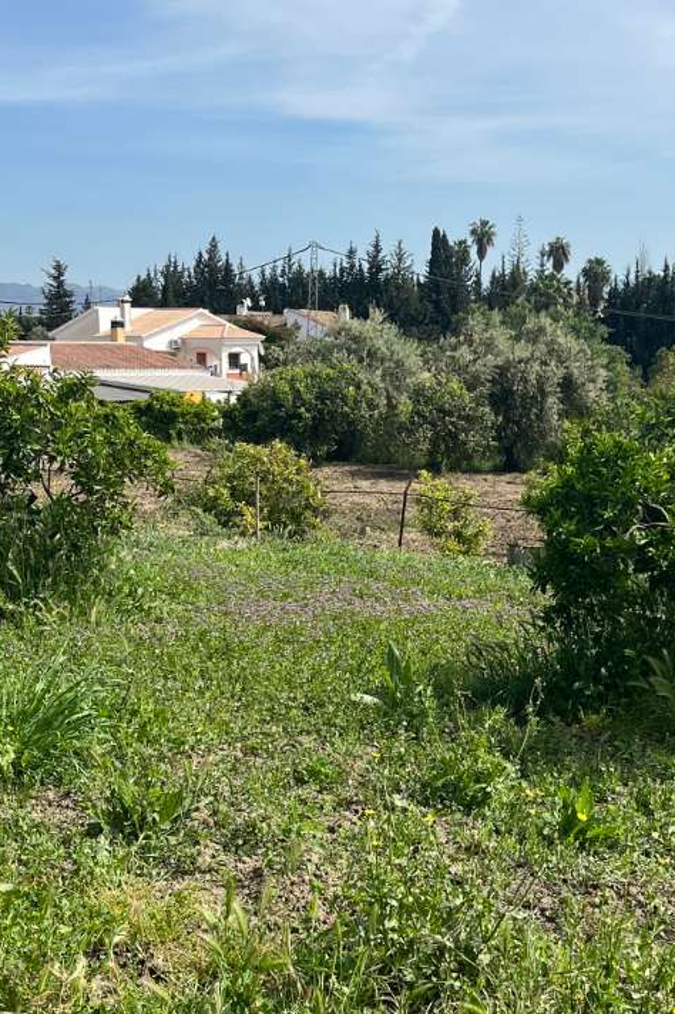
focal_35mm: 57
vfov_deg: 34.8
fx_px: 1605
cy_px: 658
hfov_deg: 23.7
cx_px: 445
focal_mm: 5.1
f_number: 1.6
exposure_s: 1/3311
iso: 50
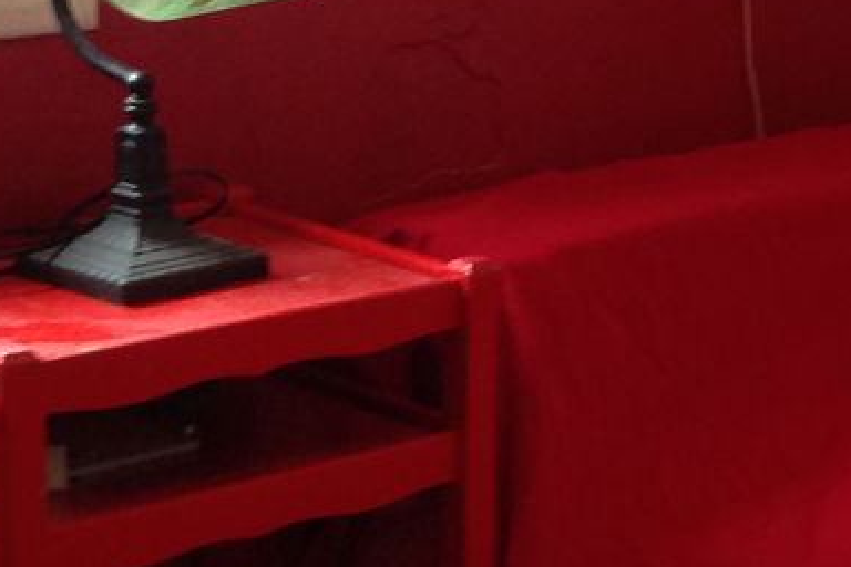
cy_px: 131
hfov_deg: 13.7
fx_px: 3380
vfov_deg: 9.6
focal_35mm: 143
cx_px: 1175
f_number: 2.4
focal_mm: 4.12
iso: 80
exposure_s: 1/20
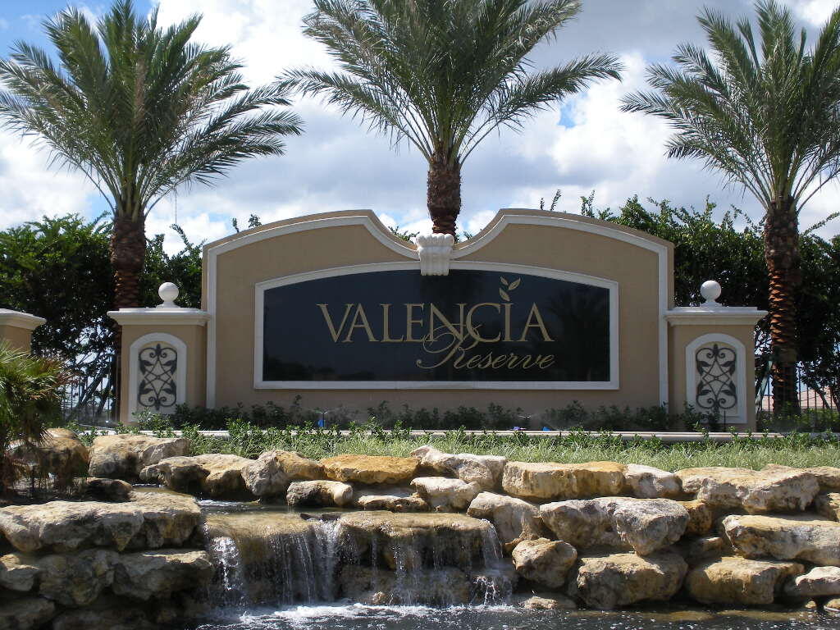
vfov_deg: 26.1
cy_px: 315
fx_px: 1359
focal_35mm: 56
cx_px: 420
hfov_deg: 34.3
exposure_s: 1/373
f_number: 5.6
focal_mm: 9.3
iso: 64
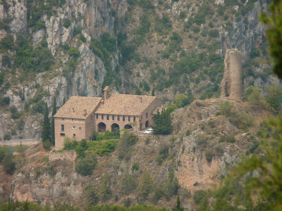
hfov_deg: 4.1
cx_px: 141
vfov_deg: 3.1
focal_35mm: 486
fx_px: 3959
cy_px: 106
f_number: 4.4
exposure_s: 1/500
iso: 100
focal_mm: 86.4
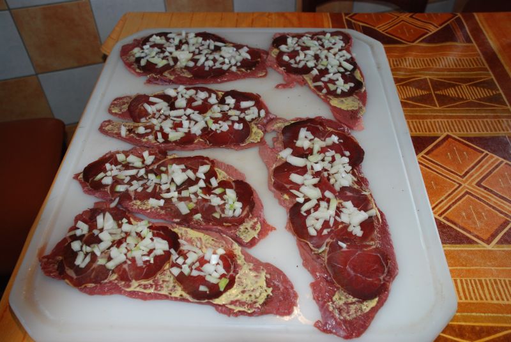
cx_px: 256
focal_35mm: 33
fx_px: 469
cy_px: 171
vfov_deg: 40.1
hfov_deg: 57.2
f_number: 4
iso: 400
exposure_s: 1/60
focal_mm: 22
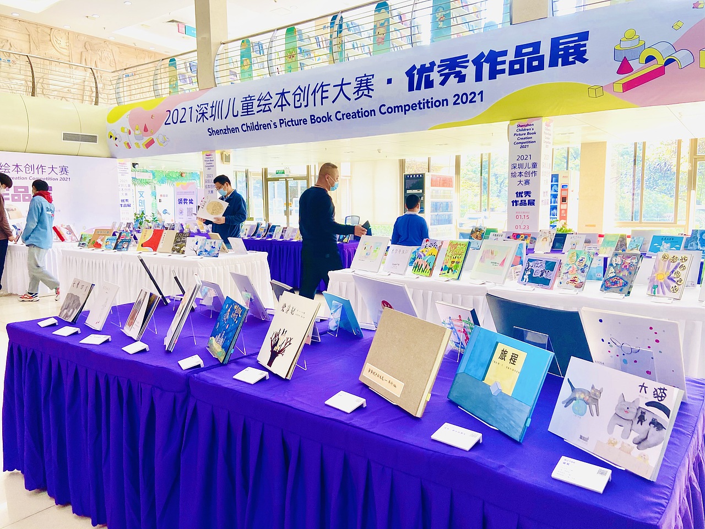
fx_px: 530
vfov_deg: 53.1
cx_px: 352
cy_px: 264
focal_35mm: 26
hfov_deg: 67.3
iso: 80
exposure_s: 1/100
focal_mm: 4.25
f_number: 1.8
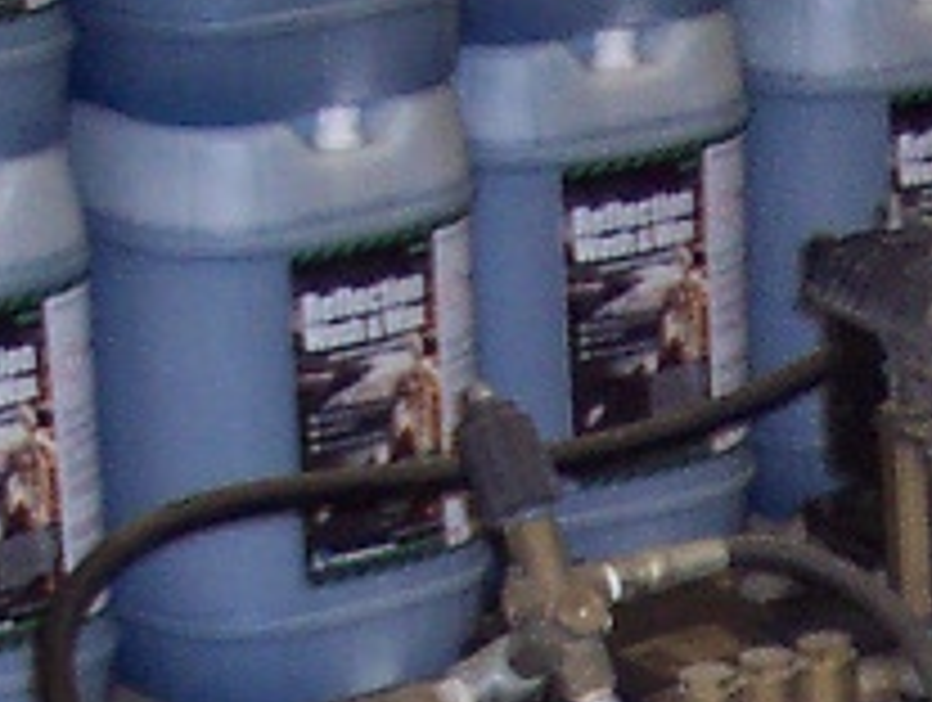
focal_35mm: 236
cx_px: 1351
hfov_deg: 8.2
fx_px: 6365
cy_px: 2020
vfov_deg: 5.9
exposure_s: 1/30
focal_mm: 8
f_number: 2.8
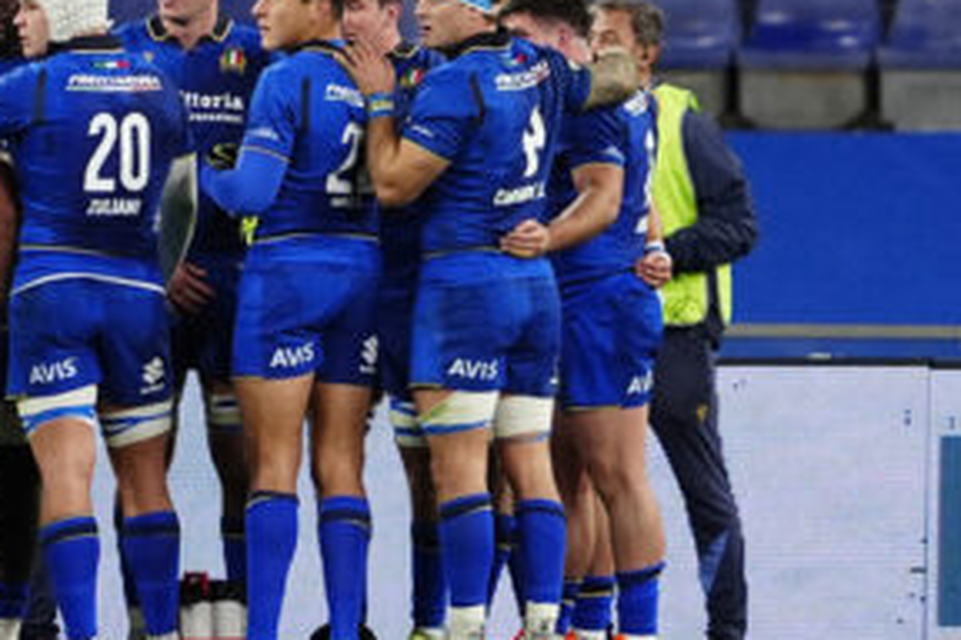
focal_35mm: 1389
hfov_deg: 1.5
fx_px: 37076
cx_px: 604
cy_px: -293
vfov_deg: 1.0
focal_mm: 400
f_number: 2.8
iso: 2000
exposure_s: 1/1600
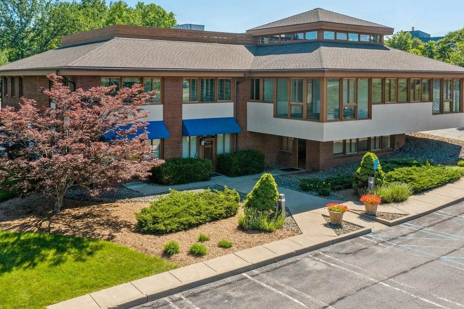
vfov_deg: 36.6
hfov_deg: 53.1
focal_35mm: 36
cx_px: 214
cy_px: 111
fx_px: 464
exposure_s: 1/400
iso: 100
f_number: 5.6
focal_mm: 10.26
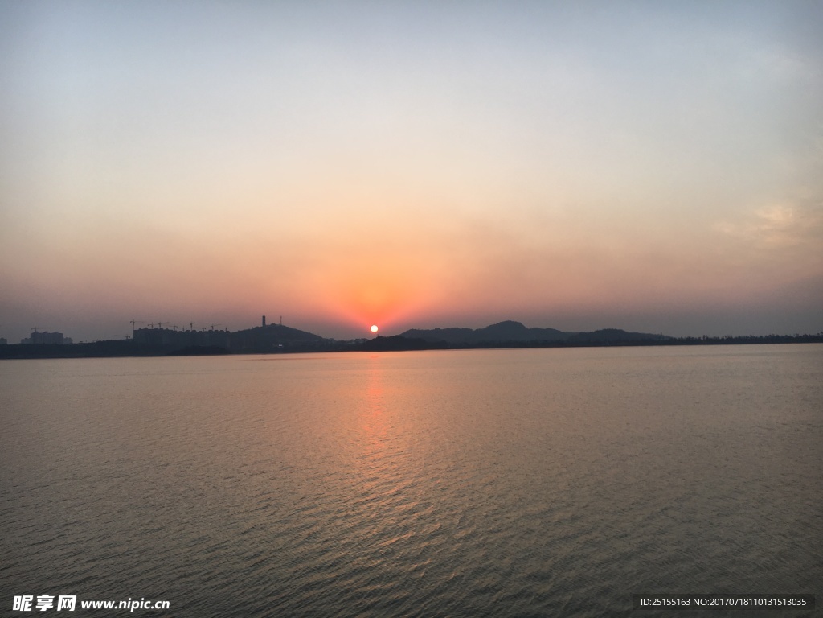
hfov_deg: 61.7
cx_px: 412
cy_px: 309
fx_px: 689
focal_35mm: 29
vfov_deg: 48.2
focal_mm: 4.15
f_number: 2.2
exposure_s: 1/364
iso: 25
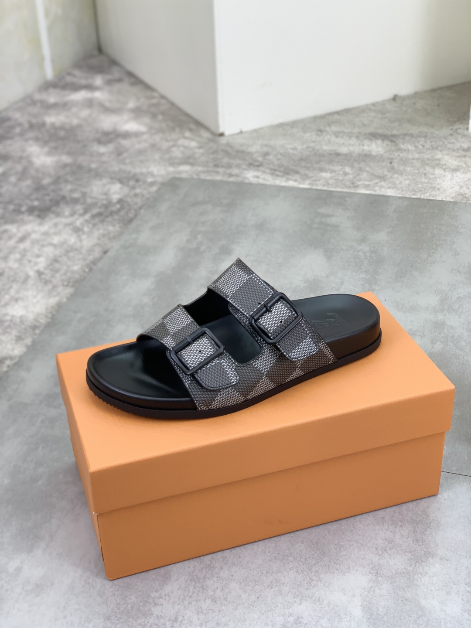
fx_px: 943
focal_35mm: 52
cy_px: 314
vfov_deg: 36.8
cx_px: 236
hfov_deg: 28.0
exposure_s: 1/100
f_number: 2.4
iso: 25
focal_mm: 6
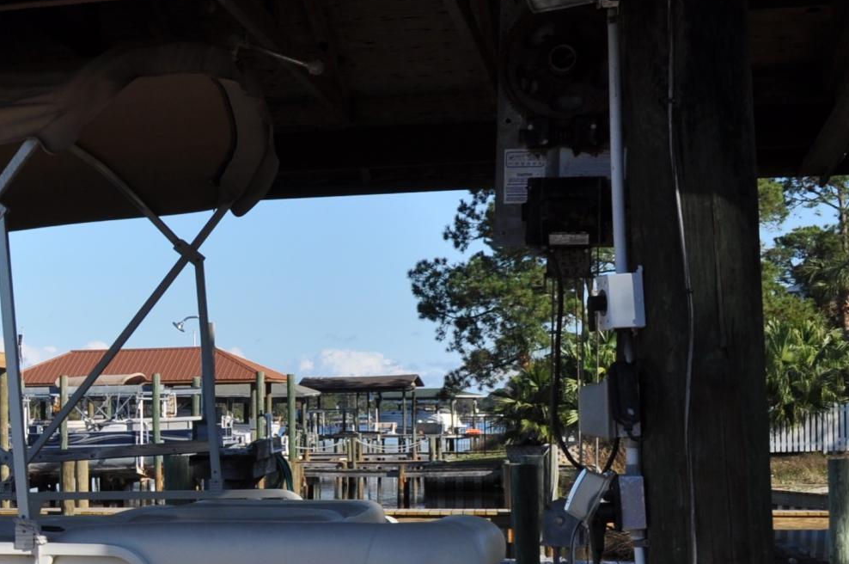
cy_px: 444
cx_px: -225
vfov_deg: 16.5
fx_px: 1931
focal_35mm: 82
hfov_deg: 22.4
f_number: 8
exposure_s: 1/500
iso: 200
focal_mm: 18
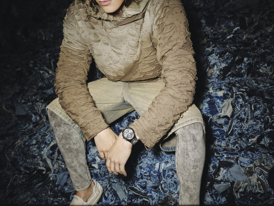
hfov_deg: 69.4
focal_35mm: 25
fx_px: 198
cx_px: 137
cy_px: 103
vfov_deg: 54.9
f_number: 9
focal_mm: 31.7
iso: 1000
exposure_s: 1/125
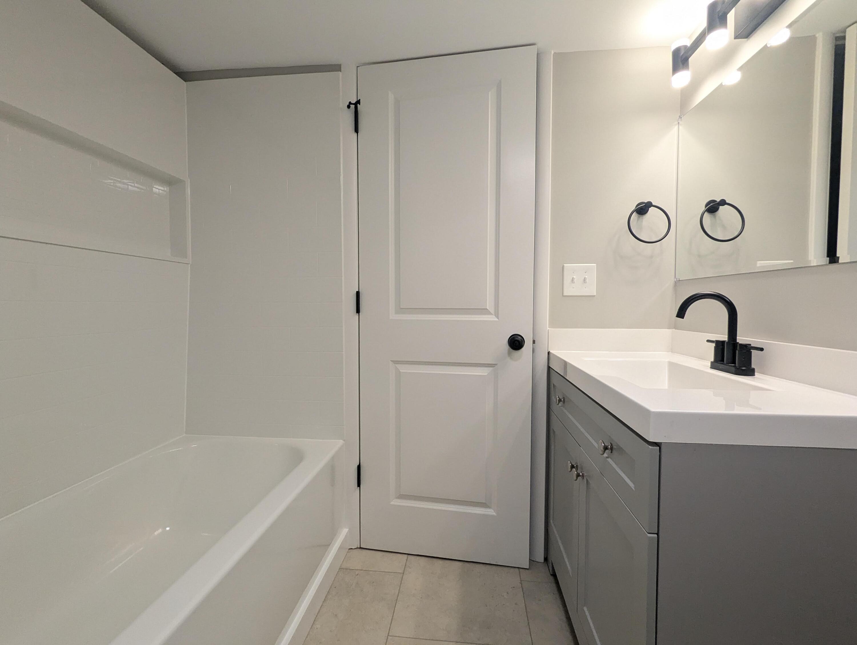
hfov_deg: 94.4
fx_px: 397
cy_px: 322
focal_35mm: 16
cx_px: 428
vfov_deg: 78.2
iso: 264
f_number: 2.2
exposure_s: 1/120
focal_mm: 2.35
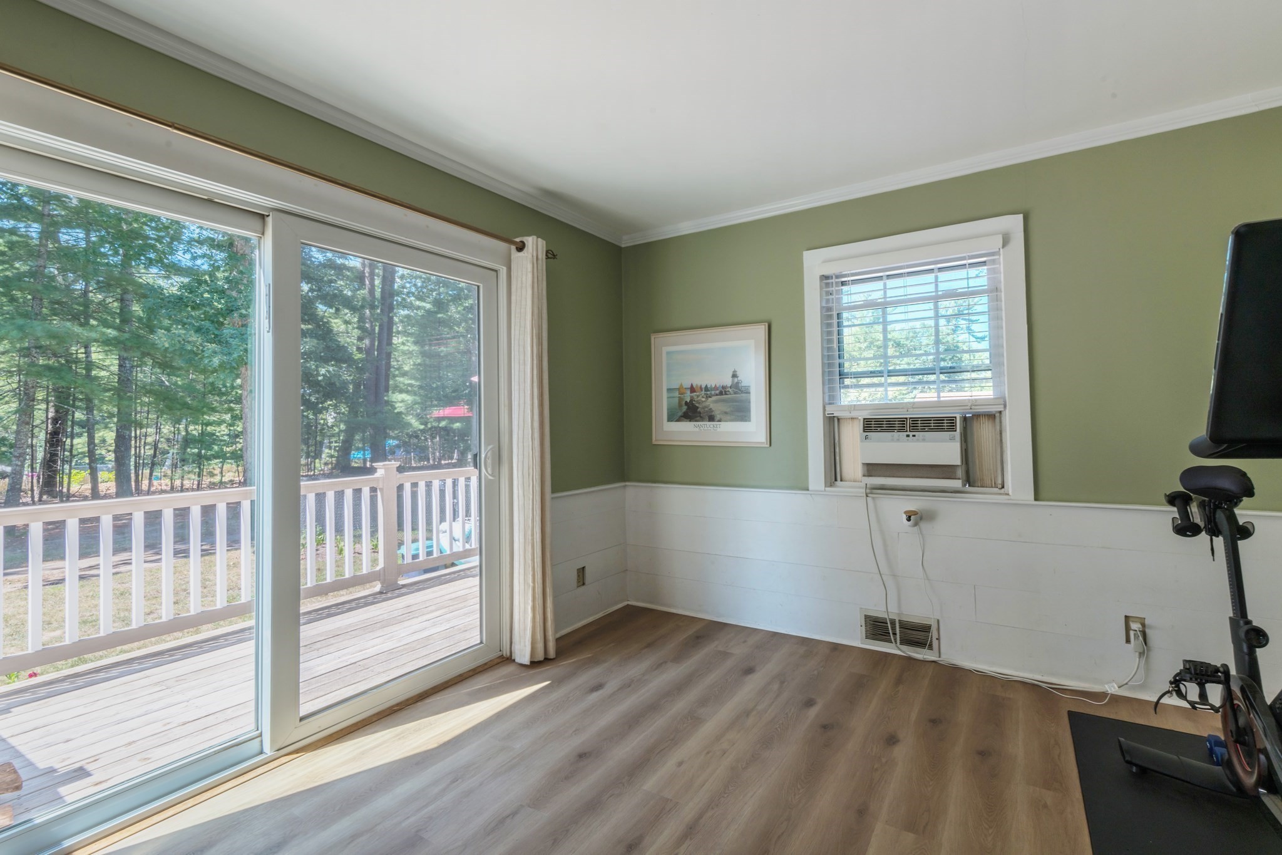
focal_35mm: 14
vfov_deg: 81.2
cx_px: 641
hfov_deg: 104.3
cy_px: 428
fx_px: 498
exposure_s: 1/10
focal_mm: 14
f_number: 16
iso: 100
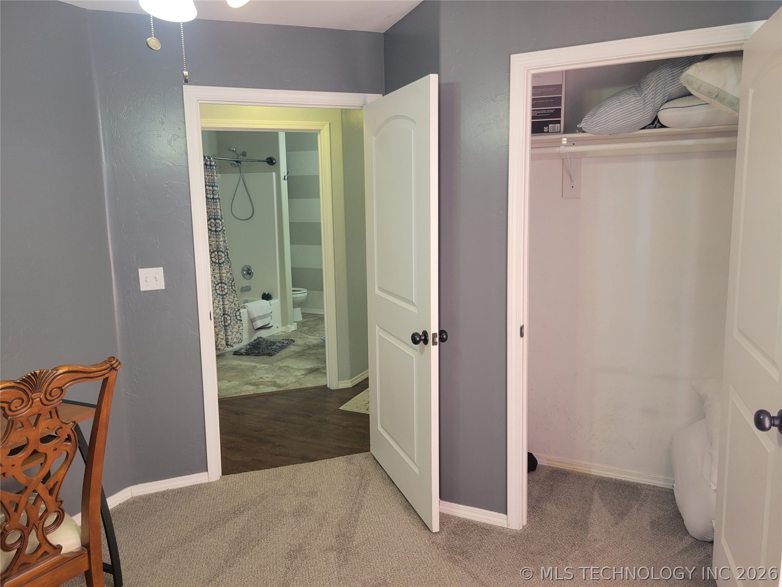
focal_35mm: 26
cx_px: 391
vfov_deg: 53.1
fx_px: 587
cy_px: 294
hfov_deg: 67.3
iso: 250
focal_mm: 5.4
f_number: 1.8
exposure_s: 1/120
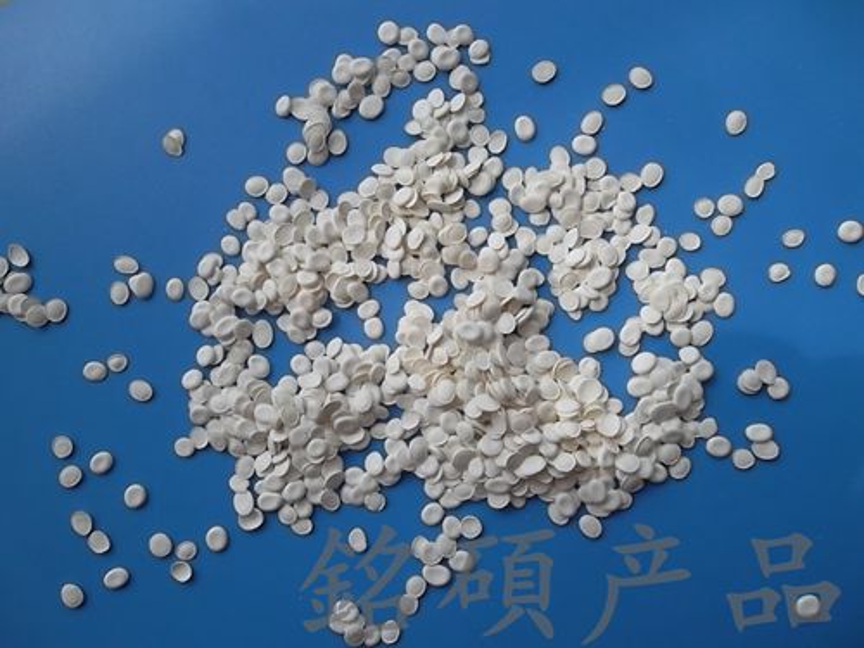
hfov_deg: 65.3
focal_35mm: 27
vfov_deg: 51.4
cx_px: 432
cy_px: 324
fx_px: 674
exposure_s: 1/320
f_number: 3.5
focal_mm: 4.9
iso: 80
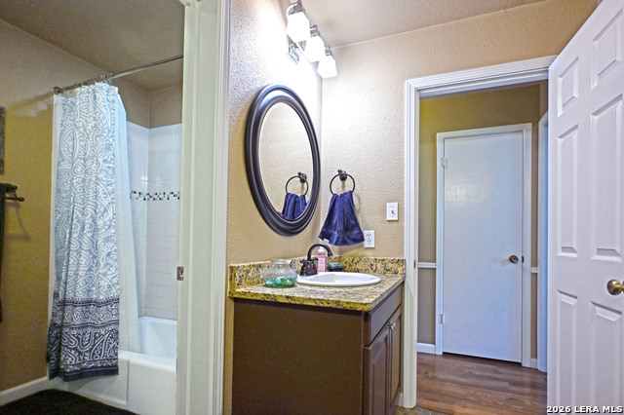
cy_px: 208
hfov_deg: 90.0
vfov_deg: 67.3
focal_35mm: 18
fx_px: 312
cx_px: 312
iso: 125
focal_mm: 12
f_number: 3.5
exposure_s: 1/20
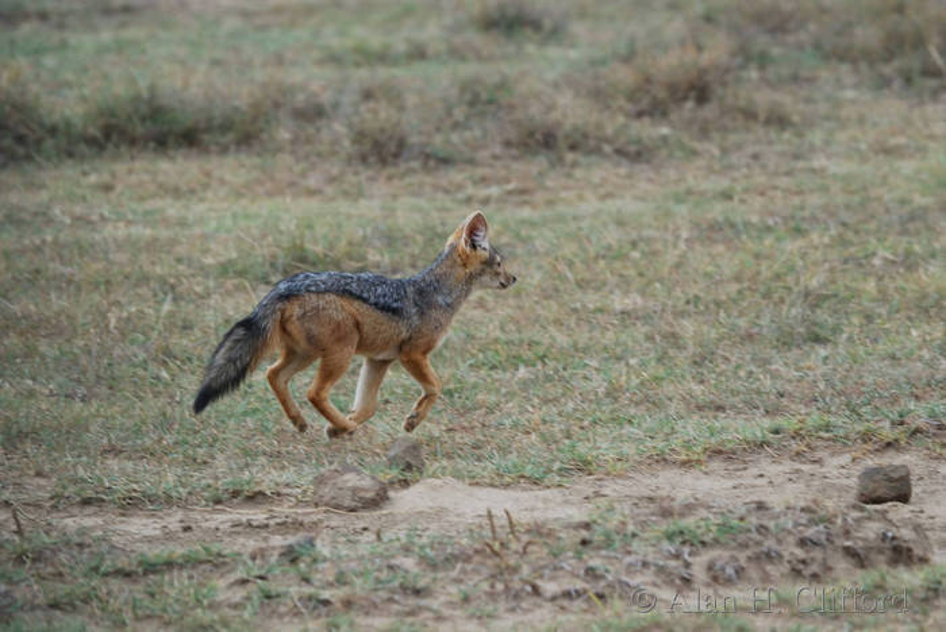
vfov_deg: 3.4
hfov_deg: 5.1
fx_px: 10651
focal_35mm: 405
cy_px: 316
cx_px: 473
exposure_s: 1/400
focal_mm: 270
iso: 450
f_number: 5.3
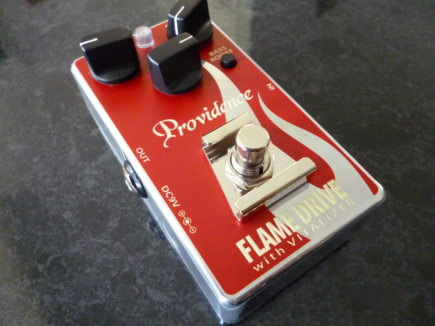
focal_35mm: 29
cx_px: 215
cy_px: 157
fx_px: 364
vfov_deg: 48.2
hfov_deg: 61.7
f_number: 3.1
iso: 800
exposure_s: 1/25
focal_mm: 5
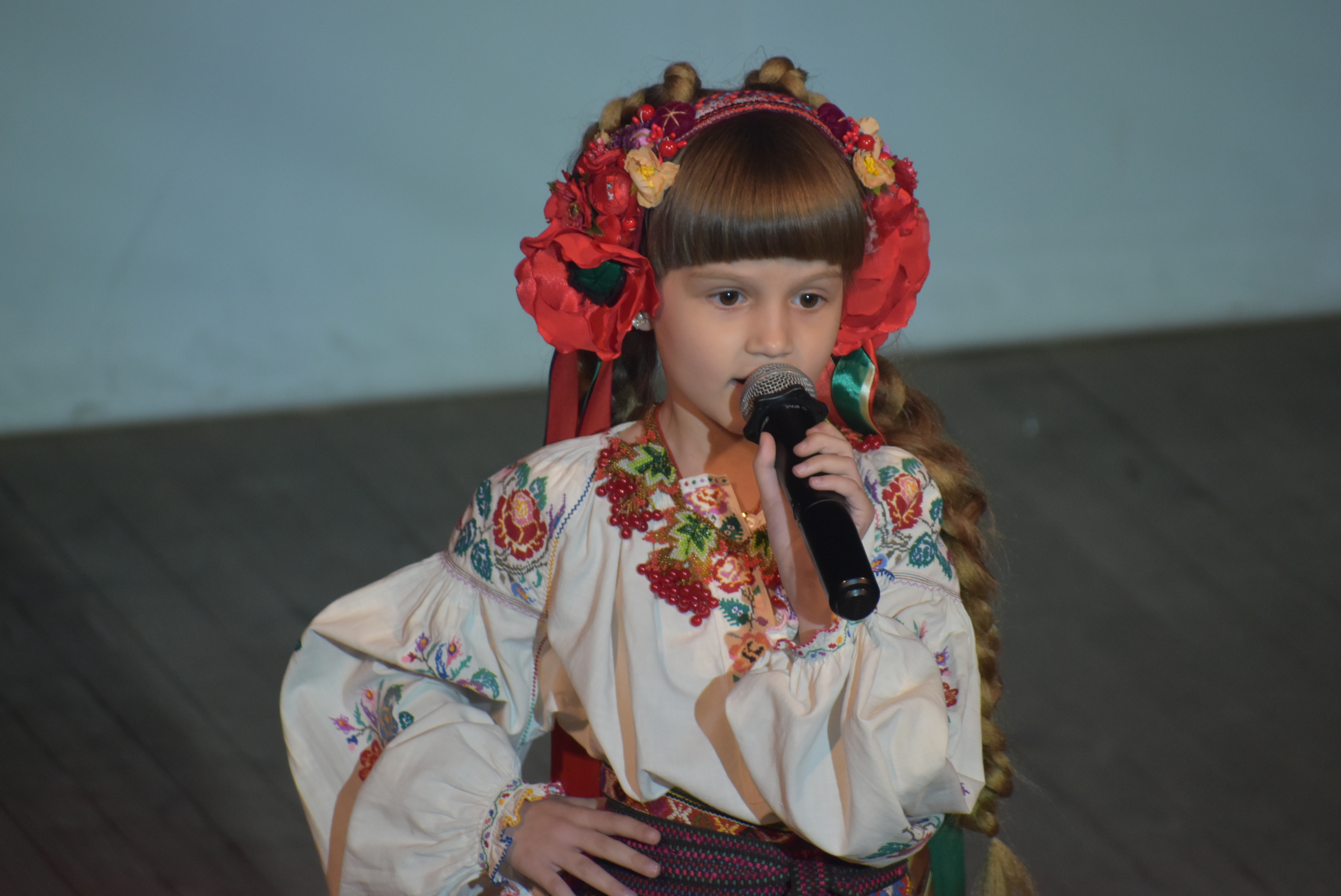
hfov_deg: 4.6
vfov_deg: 3.1
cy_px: 448
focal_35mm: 450
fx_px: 16775
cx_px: 670
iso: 1000
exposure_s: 1/125
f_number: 6.3
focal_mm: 300
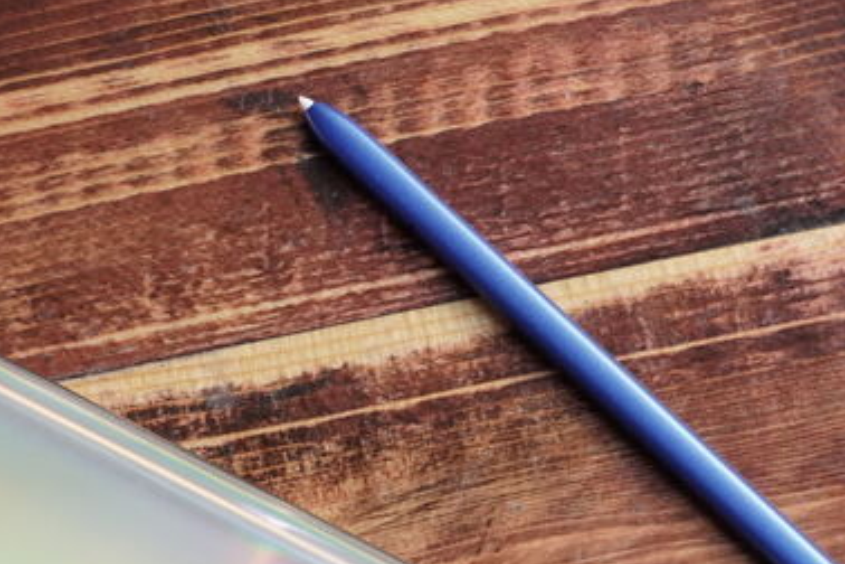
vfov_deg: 7.7
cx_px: 64
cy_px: 586
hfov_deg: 11.5
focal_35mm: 178
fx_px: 4178
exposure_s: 1/320
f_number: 9
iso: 4000
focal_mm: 70
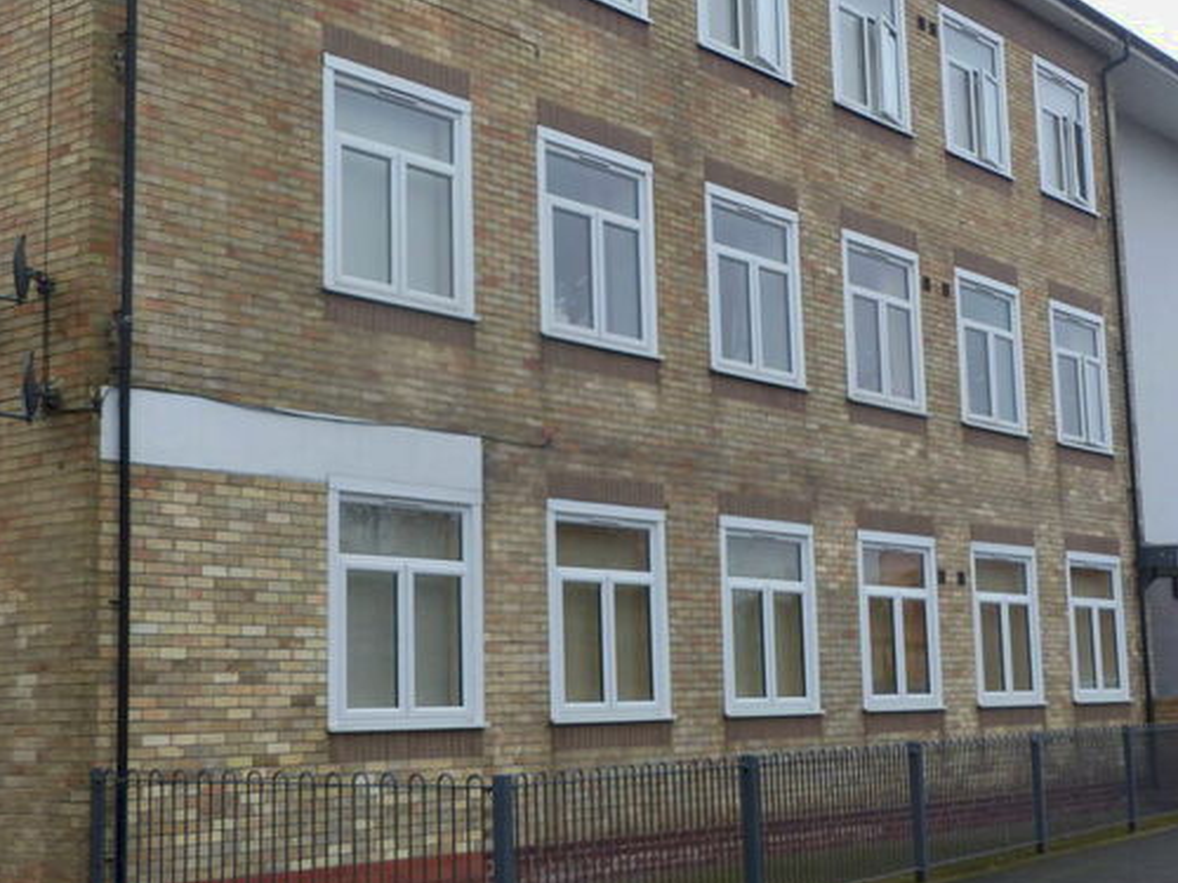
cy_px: 385
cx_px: 537
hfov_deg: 34.3
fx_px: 1906
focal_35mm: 56
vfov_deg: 26.1
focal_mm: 7.1
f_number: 3.5
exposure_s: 1/125
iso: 100
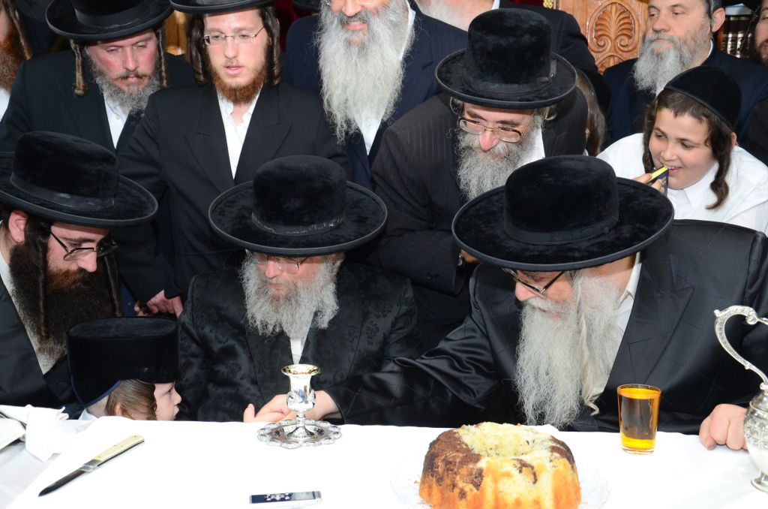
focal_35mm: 51
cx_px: 384
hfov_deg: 39.0
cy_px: 254
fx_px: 1086
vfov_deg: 26.4
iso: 640
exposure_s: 1/80
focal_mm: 34
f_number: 5.6
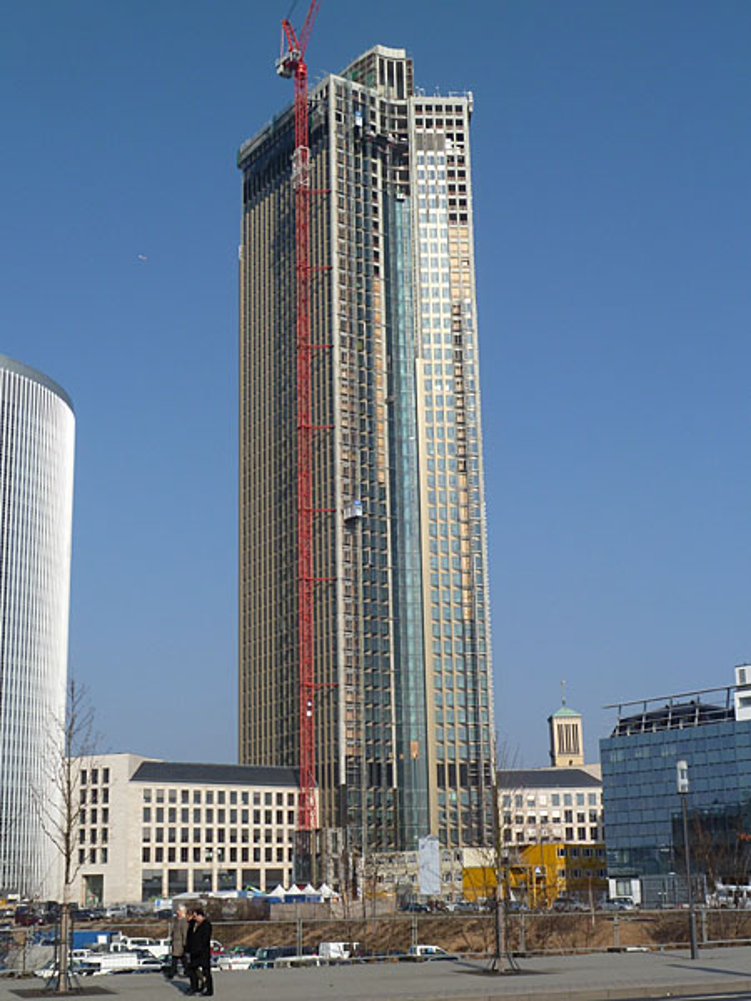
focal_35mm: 44
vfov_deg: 42.9
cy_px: 500
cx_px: 376
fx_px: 1273
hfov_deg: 32.9
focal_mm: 7.3
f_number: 5.6
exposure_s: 1/400
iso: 80
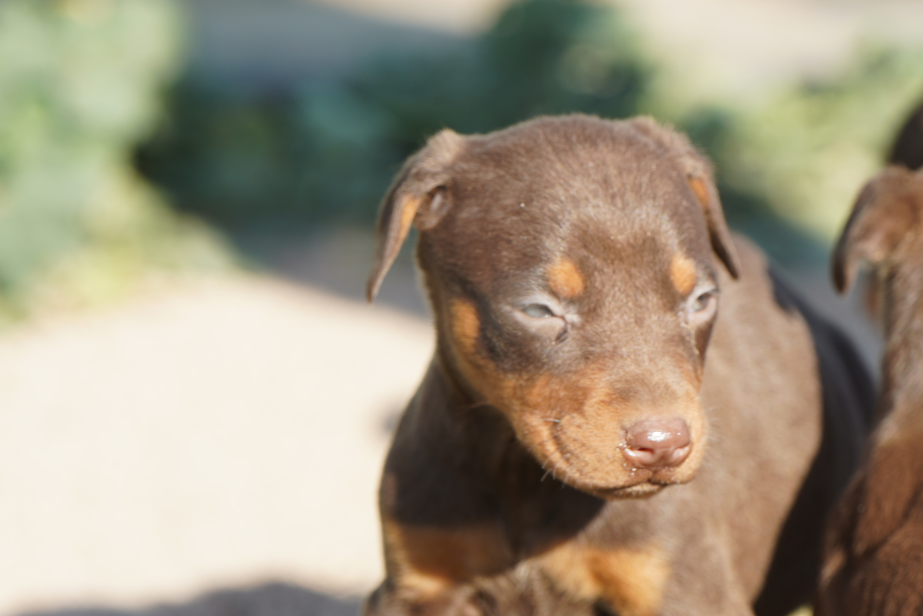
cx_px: 640
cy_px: 382
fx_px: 6819
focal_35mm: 266
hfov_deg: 7.7
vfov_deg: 5.2
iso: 100
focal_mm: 135
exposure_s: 1/250
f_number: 5
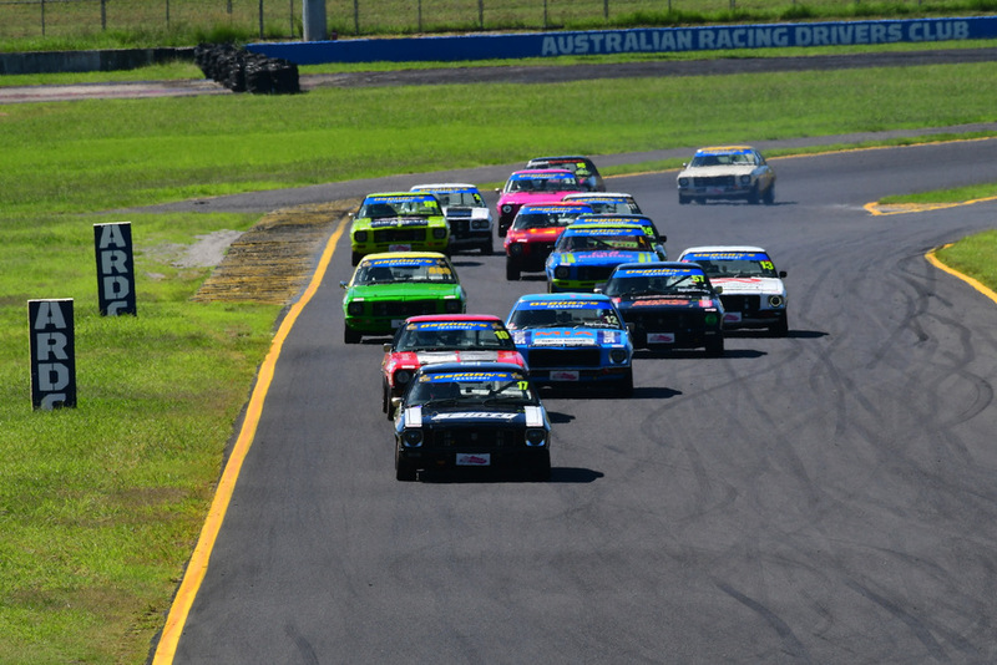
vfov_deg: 2.2
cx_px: 498
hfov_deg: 3.3
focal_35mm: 630
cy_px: 332
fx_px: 17453
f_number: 13
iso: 500
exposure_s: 1/640
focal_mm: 420
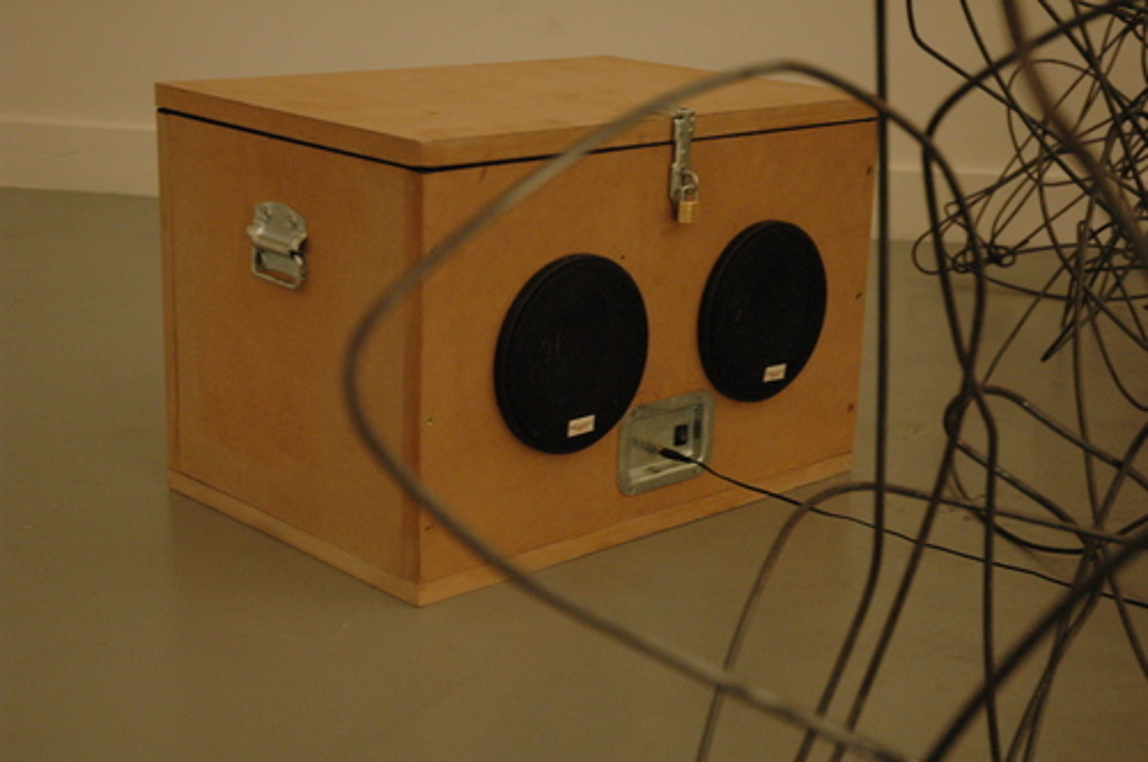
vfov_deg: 22.6
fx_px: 1911
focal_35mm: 60
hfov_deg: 33.4
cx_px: 574
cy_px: 381
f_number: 4.5
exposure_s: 1/8
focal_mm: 40
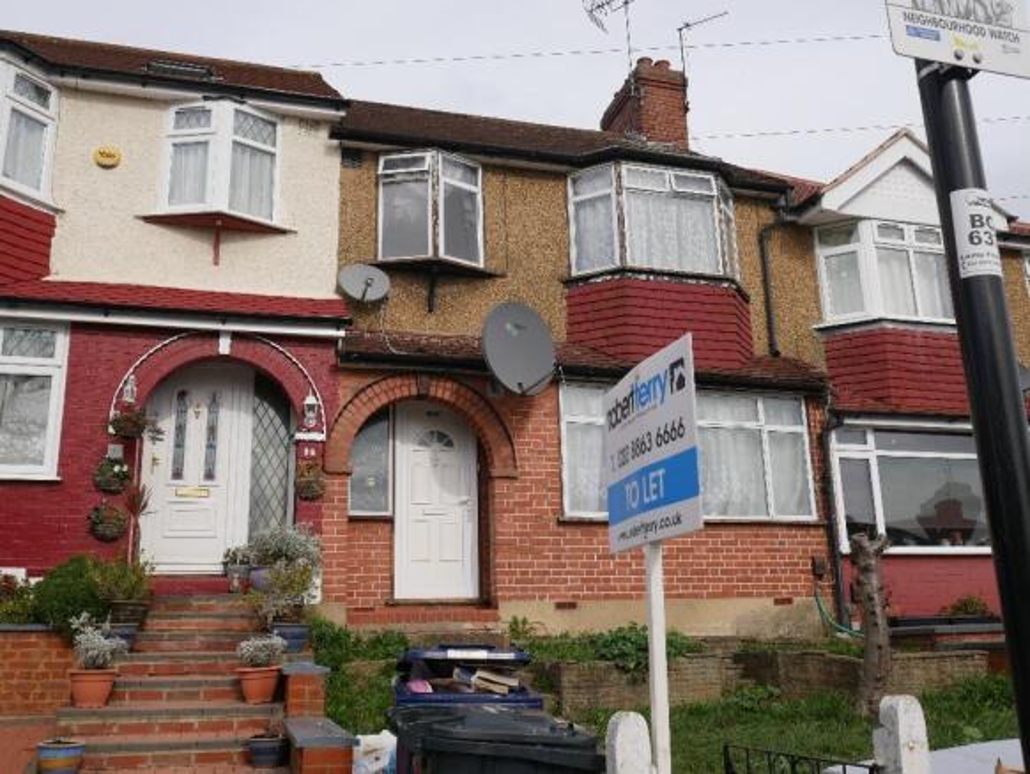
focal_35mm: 34
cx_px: 515
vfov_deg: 41.8
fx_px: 1012
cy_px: 387
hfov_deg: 53.9
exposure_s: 1/400
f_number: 8
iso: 200
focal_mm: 17
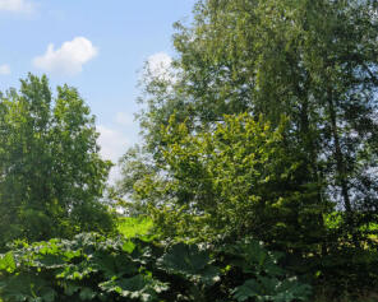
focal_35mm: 56
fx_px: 627
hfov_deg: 30.6
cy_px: 248
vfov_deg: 26.6
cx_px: -21
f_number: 10
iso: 400
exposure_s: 1/640
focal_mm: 27
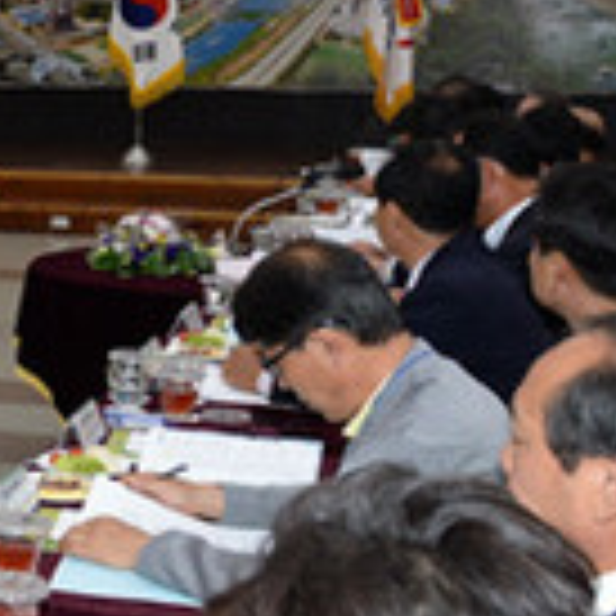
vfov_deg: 19.5
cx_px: -355
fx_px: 1792
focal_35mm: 89
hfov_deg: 17.2
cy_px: 229
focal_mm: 24
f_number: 5
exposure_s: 1/100
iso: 1600
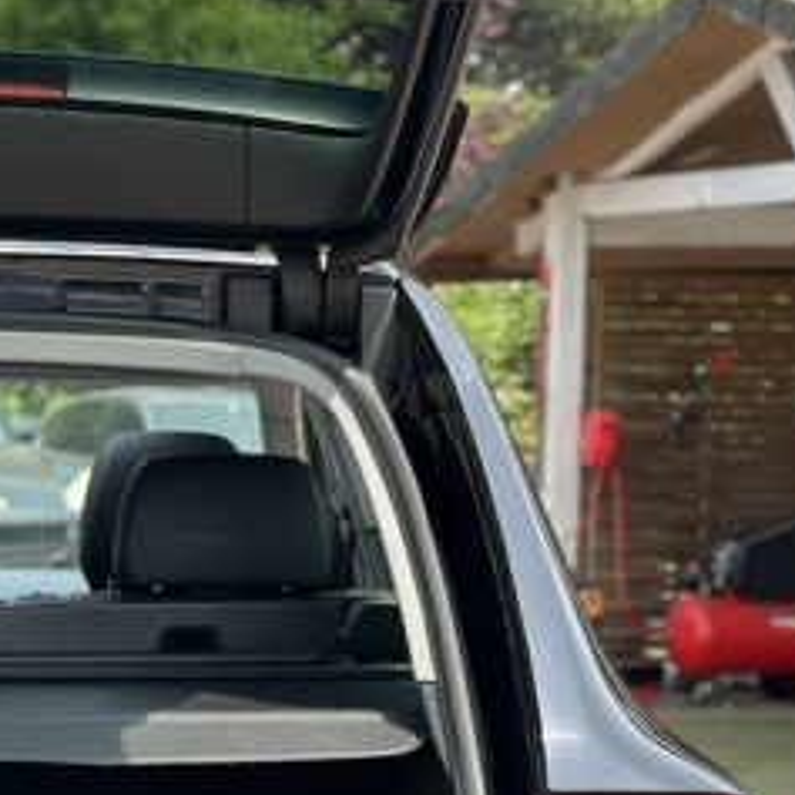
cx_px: -121
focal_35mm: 143
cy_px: 668
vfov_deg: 12.1
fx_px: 3716
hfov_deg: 12.0
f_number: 1.78
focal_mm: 6.86
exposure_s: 1/1120
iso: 80
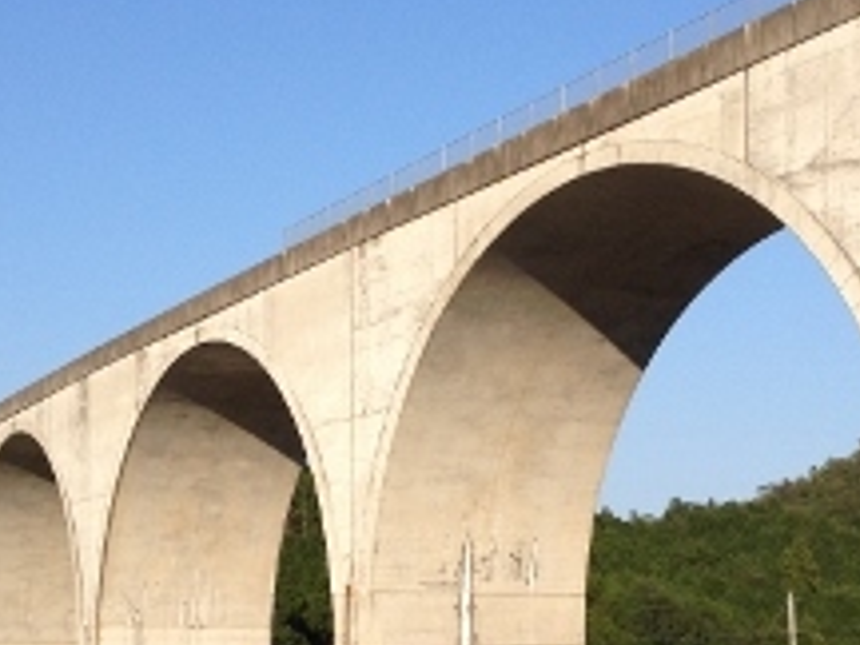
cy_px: 504
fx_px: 2012
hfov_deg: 24.1
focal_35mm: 81
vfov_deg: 18.1
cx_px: 470
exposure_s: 1/1493
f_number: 2.4
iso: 50
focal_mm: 4.28
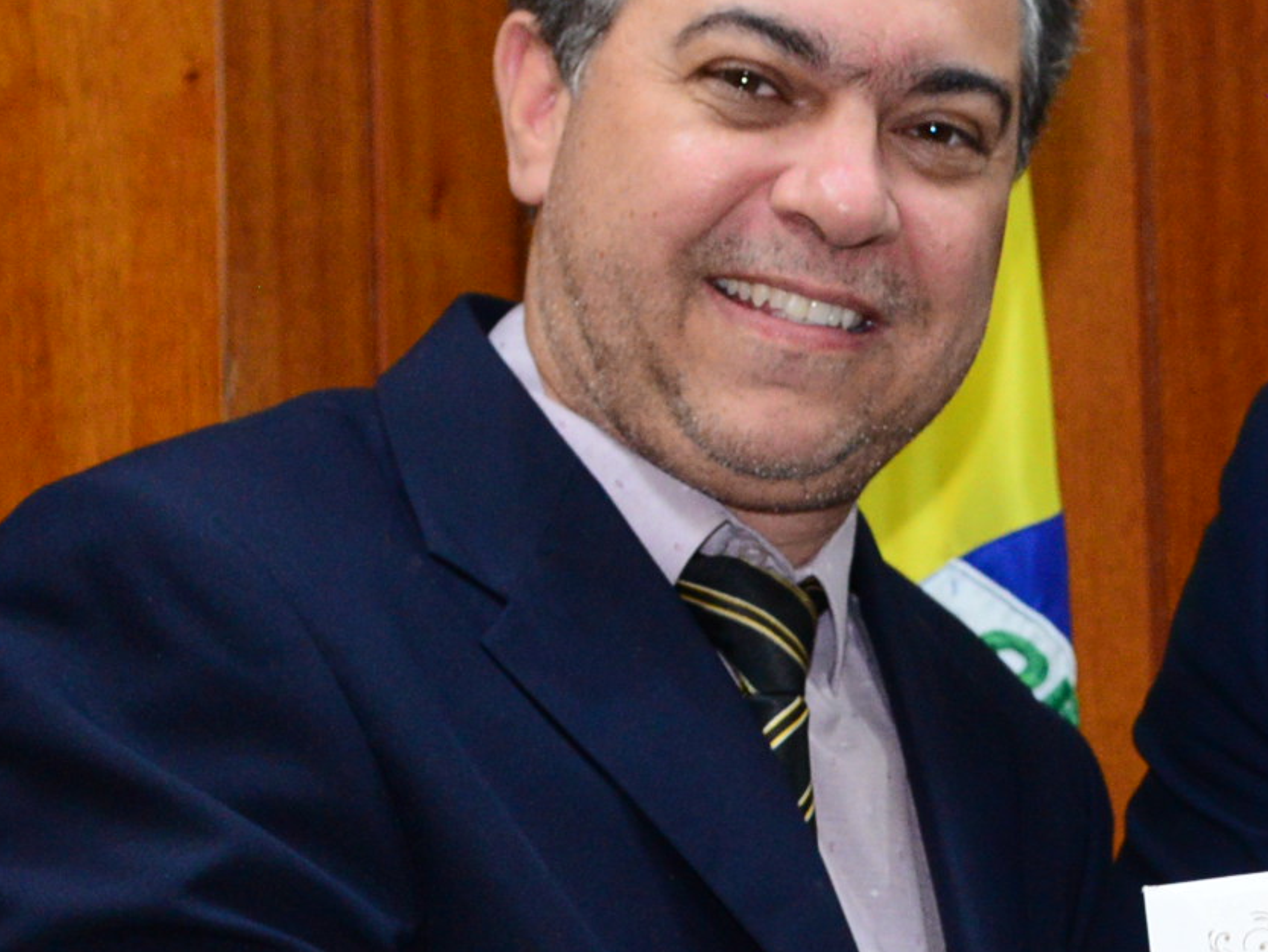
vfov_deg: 6.9
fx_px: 7878
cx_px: 1723
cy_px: 657
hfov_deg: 9.0
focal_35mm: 215
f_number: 4.5
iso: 2500
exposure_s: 1/60
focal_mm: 62
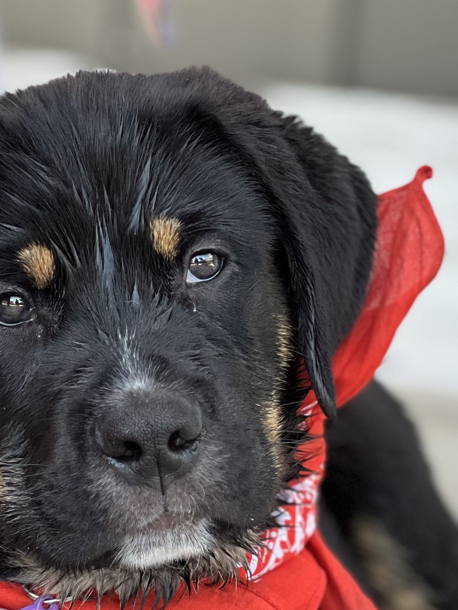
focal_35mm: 175
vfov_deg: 11.1
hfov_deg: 8.5
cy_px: 676
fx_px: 3086
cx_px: 85
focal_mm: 9
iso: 125
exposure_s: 1/121
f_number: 2.8
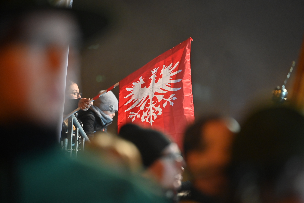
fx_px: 1520
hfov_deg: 11.4
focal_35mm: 180
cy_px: 102
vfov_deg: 7.6
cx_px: 152
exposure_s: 1/200
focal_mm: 180
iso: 2000
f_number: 2.8
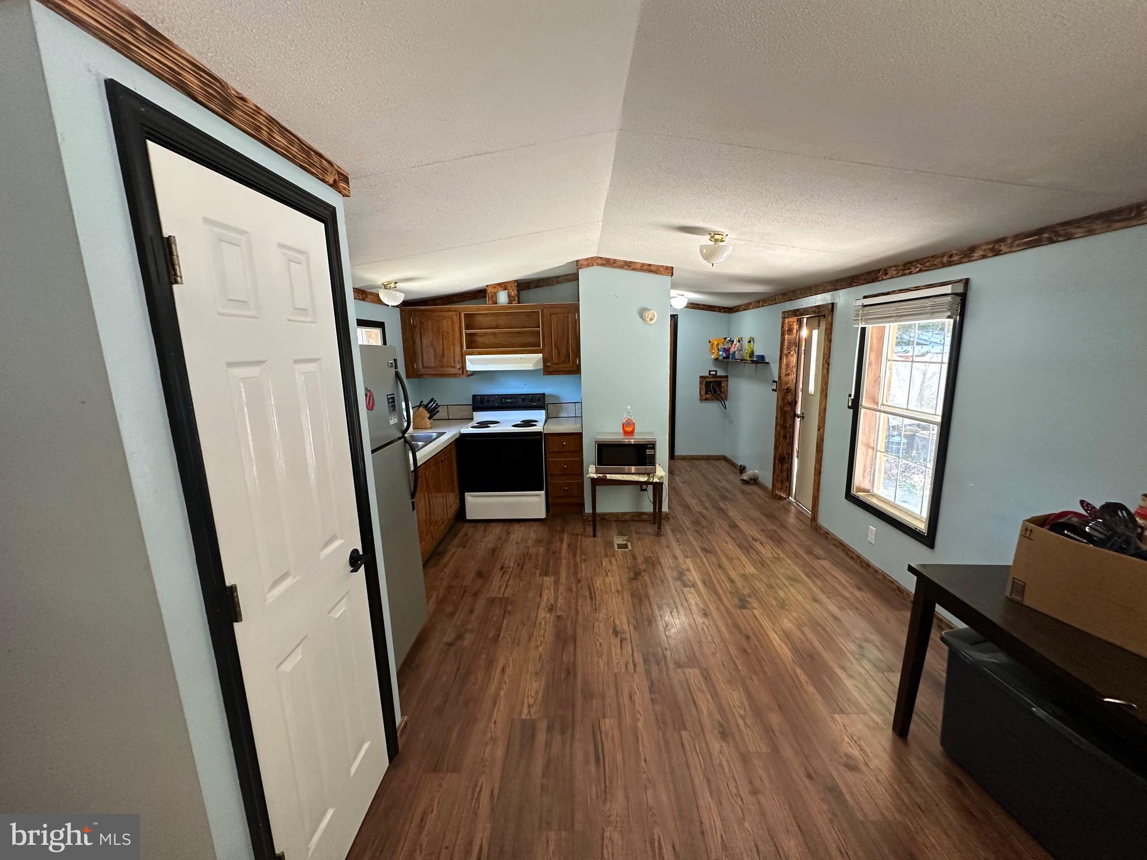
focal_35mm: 14
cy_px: 430
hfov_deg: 102.1
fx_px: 464
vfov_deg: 85.7
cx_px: 574
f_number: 2.2
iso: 320
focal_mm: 2.22
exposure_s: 1/60
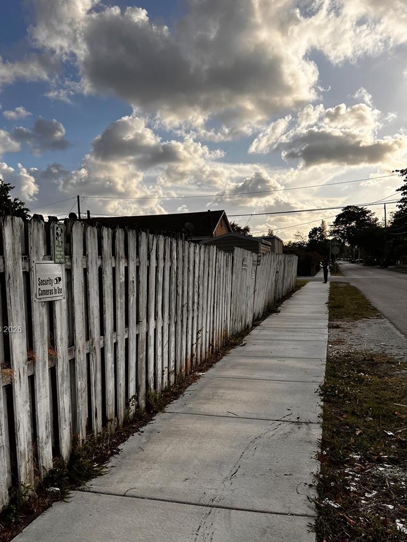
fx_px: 517
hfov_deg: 42.8
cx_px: 174
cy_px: 330
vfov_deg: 54.9
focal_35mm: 33
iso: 50
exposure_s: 1/4444
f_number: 1.5
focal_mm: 5.7
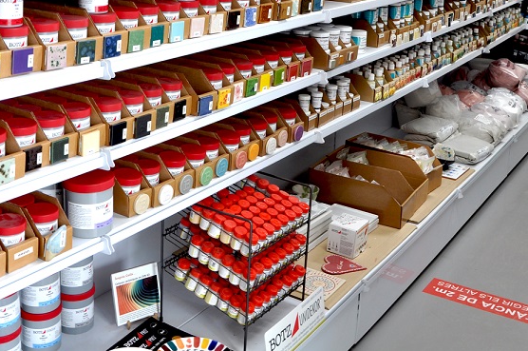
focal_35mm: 50
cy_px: 27
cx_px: 212
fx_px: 732
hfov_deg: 39.5
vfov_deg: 25.9
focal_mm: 18
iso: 200
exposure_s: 1/13
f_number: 6.3
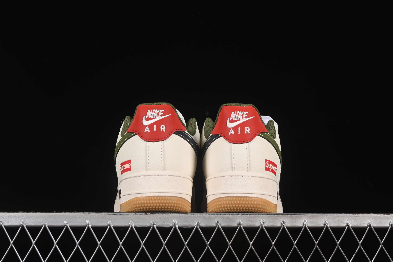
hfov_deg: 27.0
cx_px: 196
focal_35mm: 75
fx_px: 819
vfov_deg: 18.2
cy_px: 131
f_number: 8
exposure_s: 1/80
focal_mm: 50
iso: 160
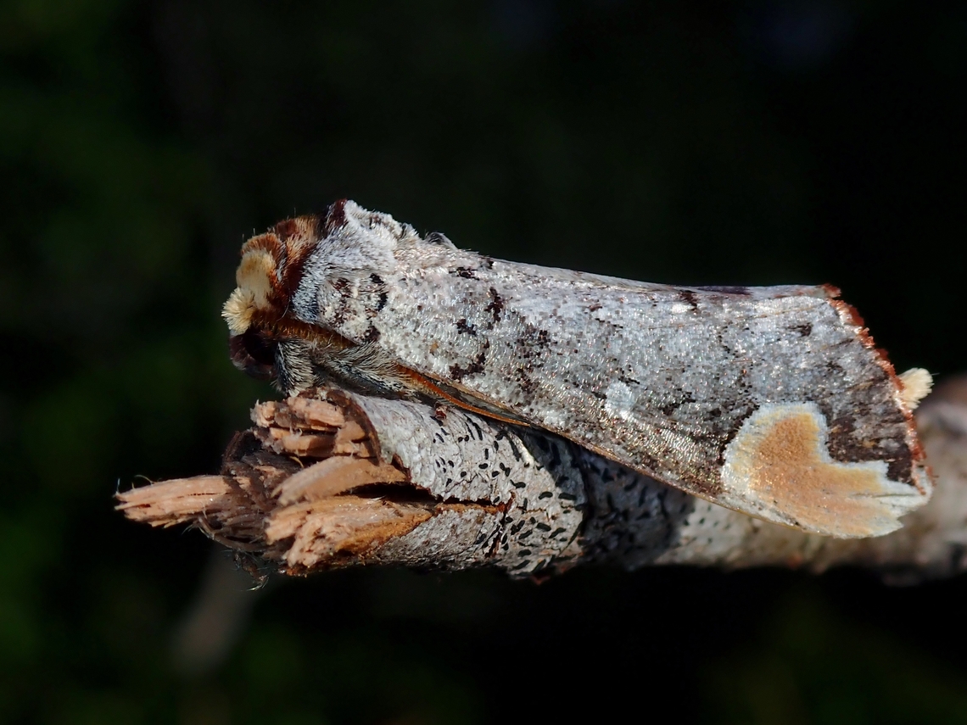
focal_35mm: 100
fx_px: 2794
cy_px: 362
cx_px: 484
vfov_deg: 14.8
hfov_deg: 19.6
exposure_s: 1/400
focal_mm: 18
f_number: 6.3
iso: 100
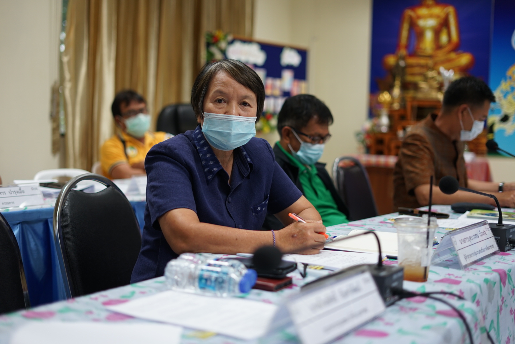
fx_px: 716
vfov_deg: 27.0
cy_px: 172
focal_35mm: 50
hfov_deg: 39.6
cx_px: 258
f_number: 2
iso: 400
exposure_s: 1/125
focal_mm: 50
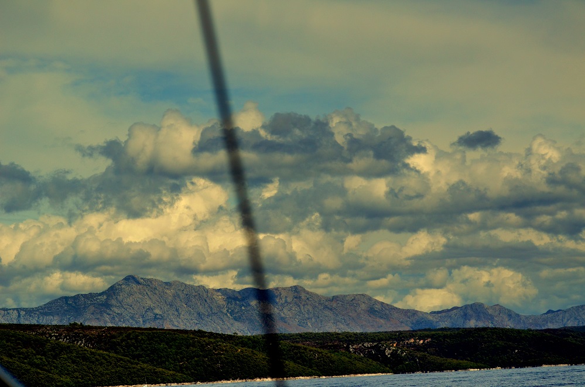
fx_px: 1994
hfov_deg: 16.7
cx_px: 292
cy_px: 194
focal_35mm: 123
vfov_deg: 11.1
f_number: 5
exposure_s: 1/6400
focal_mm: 82
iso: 640
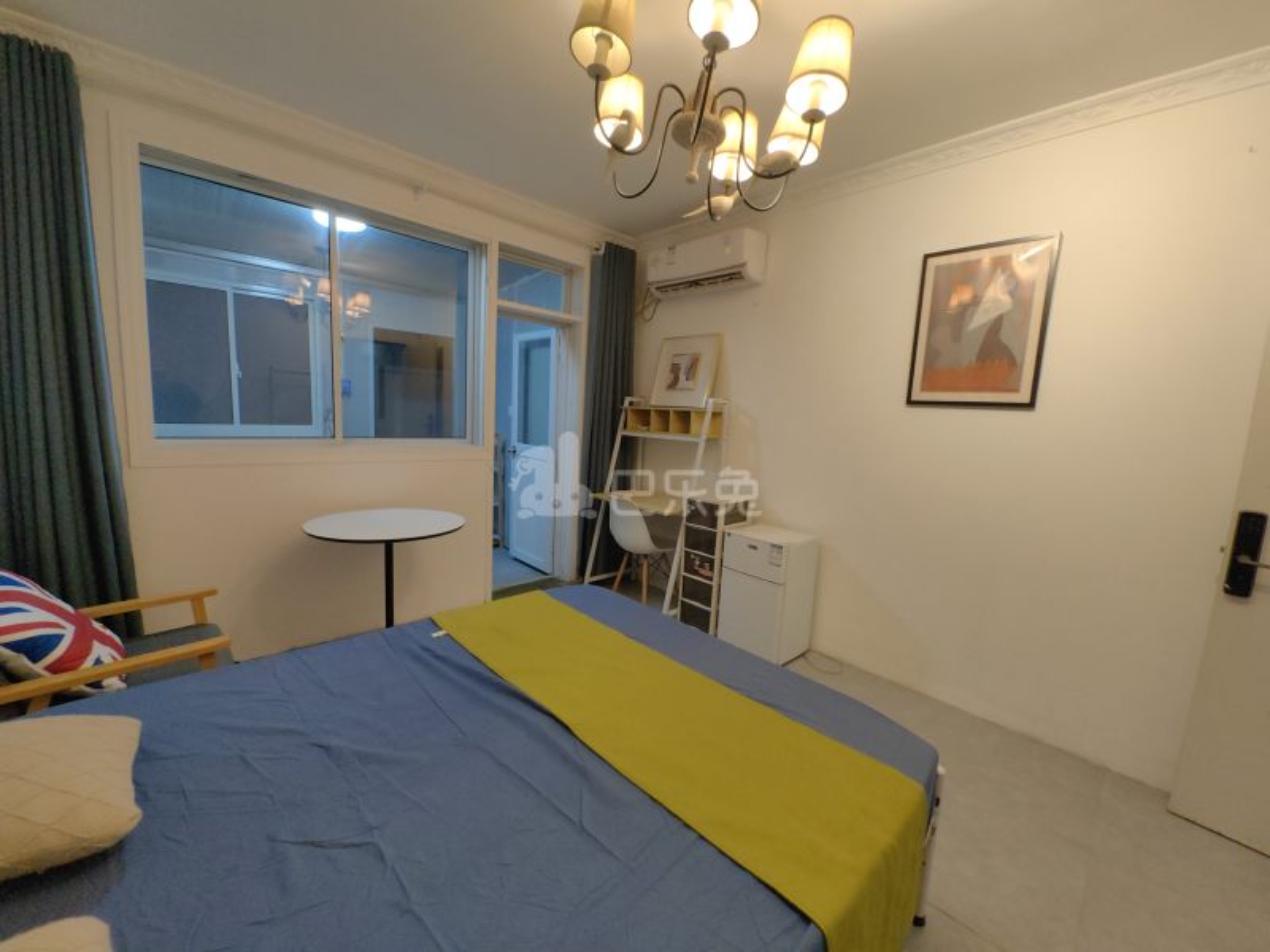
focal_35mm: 13
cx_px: 635
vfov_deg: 89.9
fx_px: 477
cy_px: 476
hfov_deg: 106.2
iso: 100
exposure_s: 1/33.3
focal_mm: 1.95
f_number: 2.2
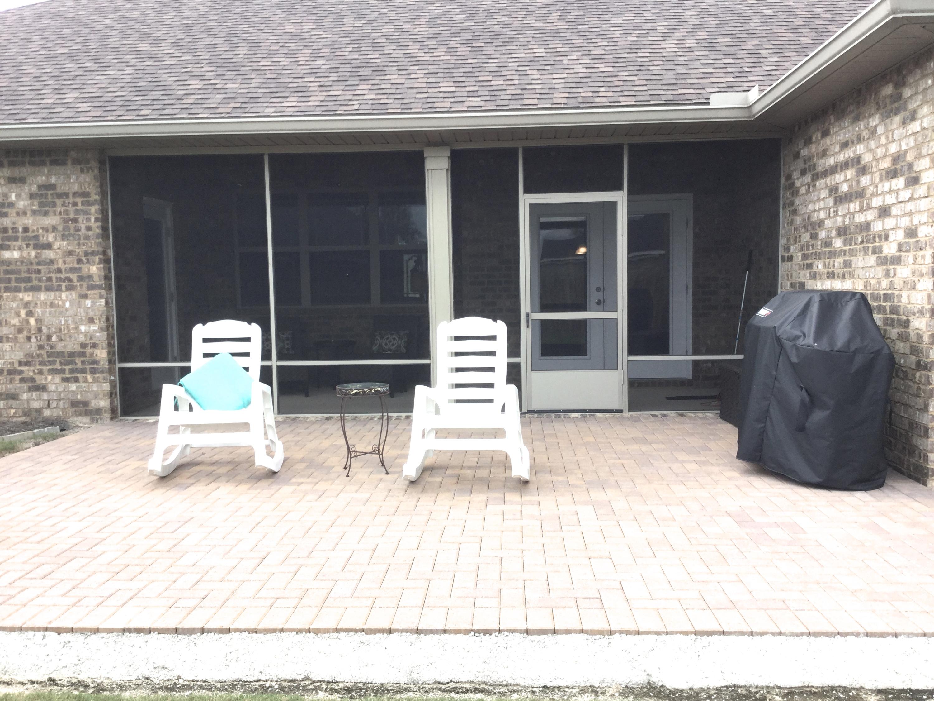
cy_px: 350
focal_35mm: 31
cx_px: 467
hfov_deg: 58.4
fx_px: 836
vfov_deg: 45.4
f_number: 2.4
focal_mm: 3.3
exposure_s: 1/438
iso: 25
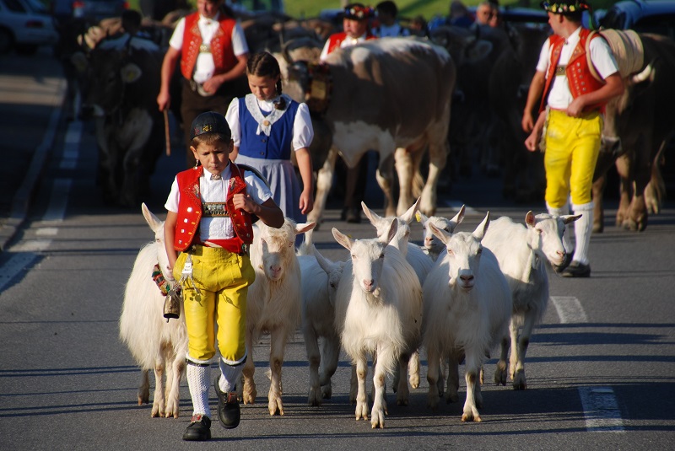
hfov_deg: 6.2
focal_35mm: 330
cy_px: 226
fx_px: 6193
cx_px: 338
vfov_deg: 4.2
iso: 100
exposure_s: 1/250
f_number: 6.3
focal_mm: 220
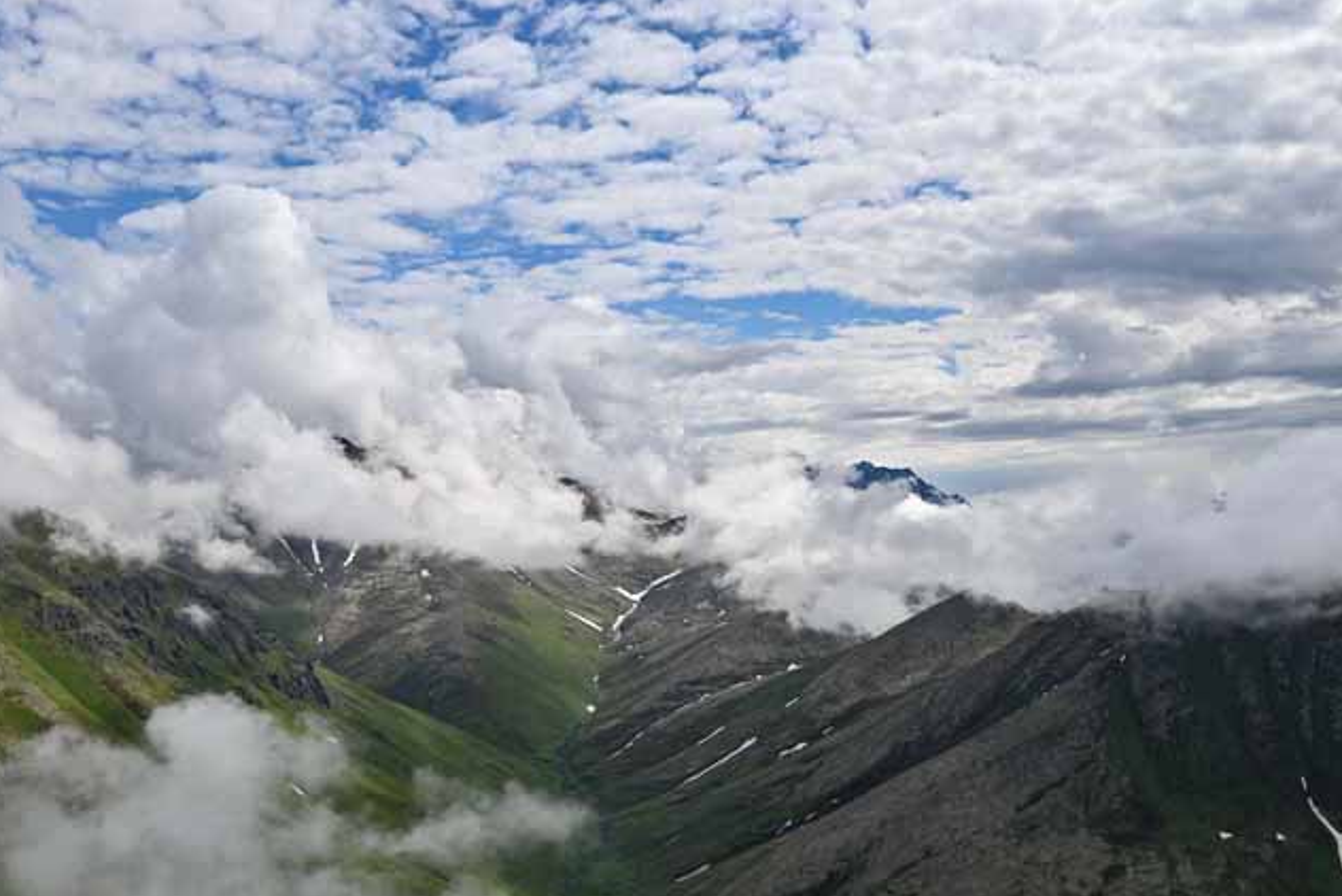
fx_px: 1417
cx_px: 599
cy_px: 563
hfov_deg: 50.6
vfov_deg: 34.9
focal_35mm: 38
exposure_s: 1/1250
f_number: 6.3
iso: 100
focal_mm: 30
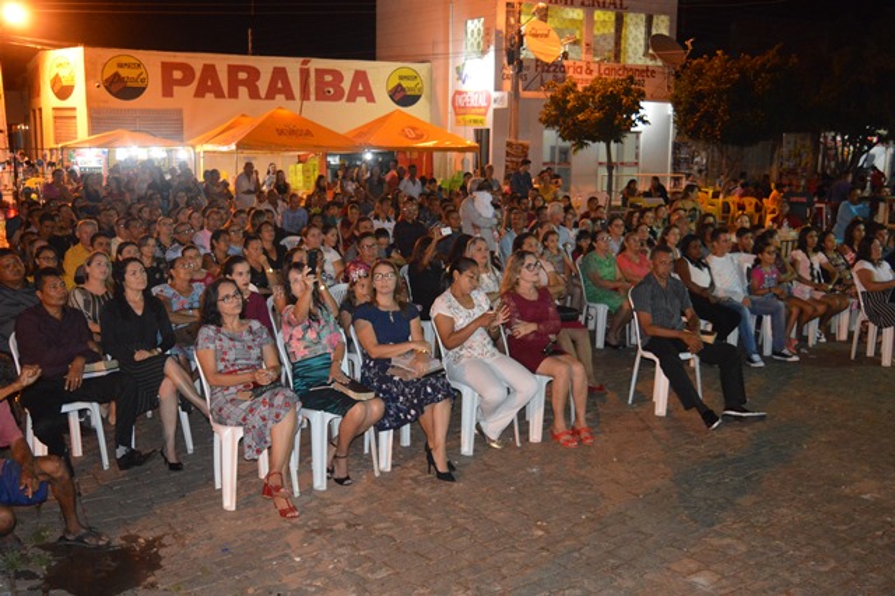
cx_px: 448
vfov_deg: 34.2
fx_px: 969
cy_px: 298
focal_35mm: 39
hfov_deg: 49.6
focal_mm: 26
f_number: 4
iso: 3200
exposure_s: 1/60
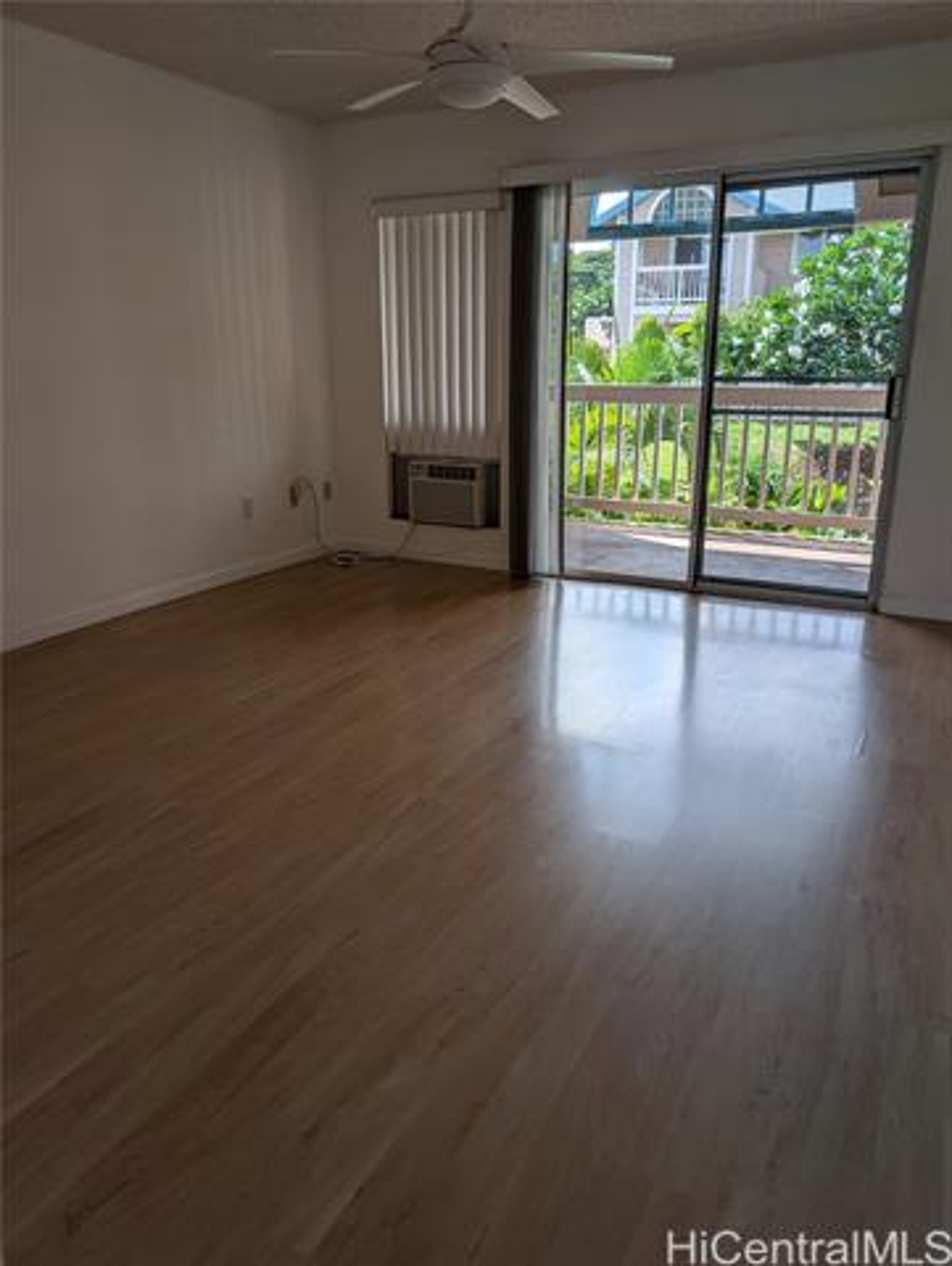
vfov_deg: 71.5
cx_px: 476
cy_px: 633
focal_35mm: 24
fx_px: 878
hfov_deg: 56.9
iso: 22
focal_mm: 6.9
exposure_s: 1/256
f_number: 1.68
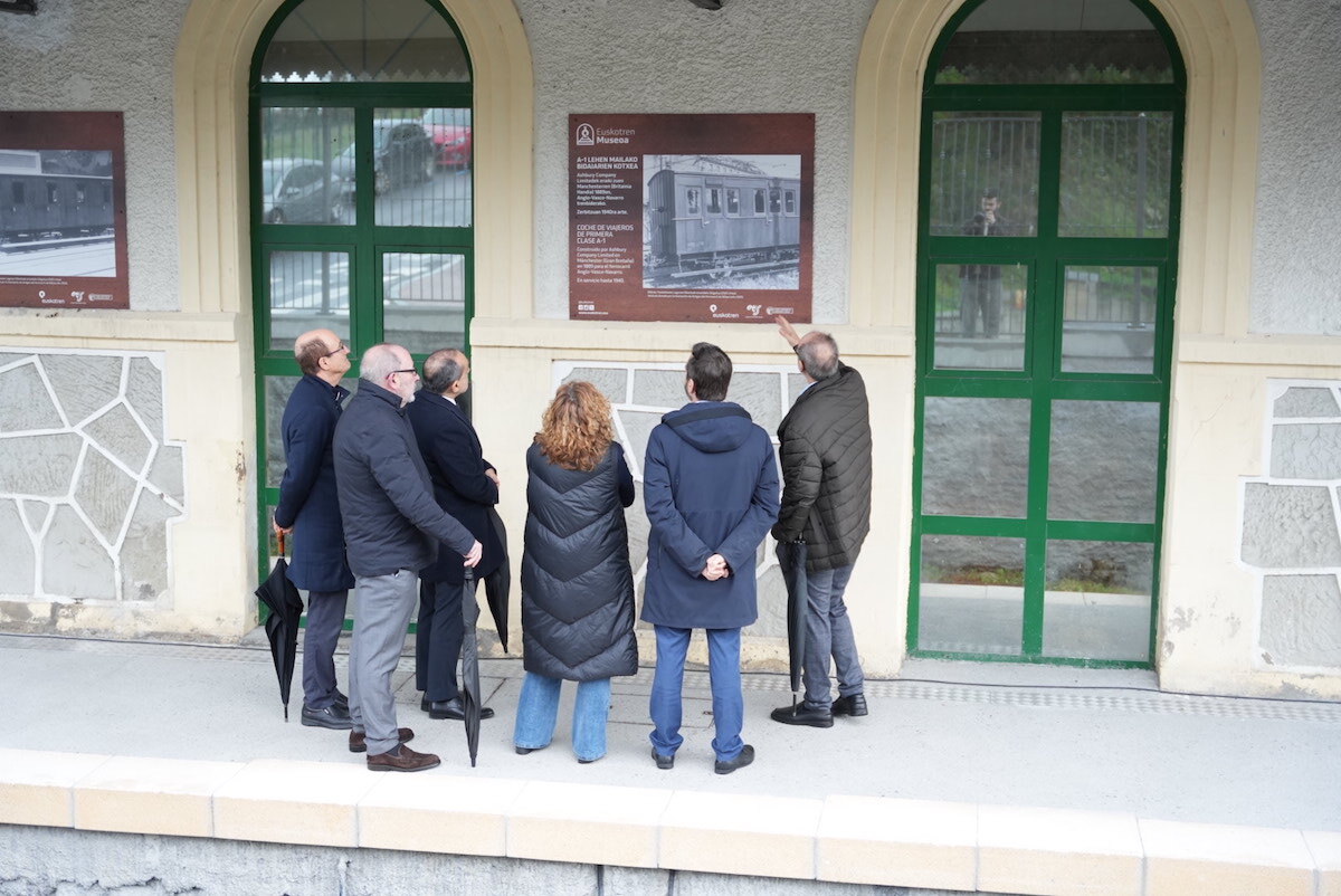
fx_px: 1789
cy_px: 448
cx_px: 670
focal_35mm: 48
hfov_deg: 41.1
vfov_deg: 28.1
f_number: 2.8
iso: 1000
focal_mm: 48
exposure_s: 1/250
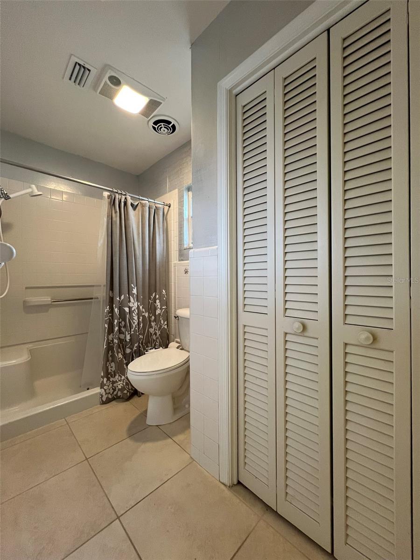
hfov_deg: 89.9
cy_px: 280
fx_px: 210
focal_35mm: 13
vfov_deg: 106.2
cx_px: 210
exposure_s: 1/60
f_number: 1.8
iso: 250
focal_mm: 1.57
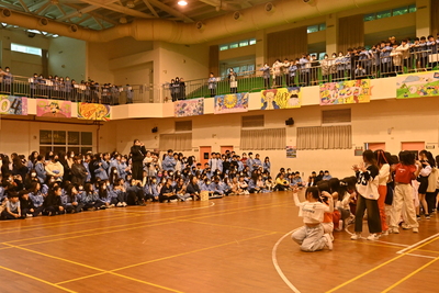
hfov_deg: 53.1
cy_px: 146
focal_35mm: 36
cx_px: 220
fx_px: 439
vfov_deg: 36.9
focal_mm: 24
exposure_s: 1/80
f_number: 4
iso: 1000
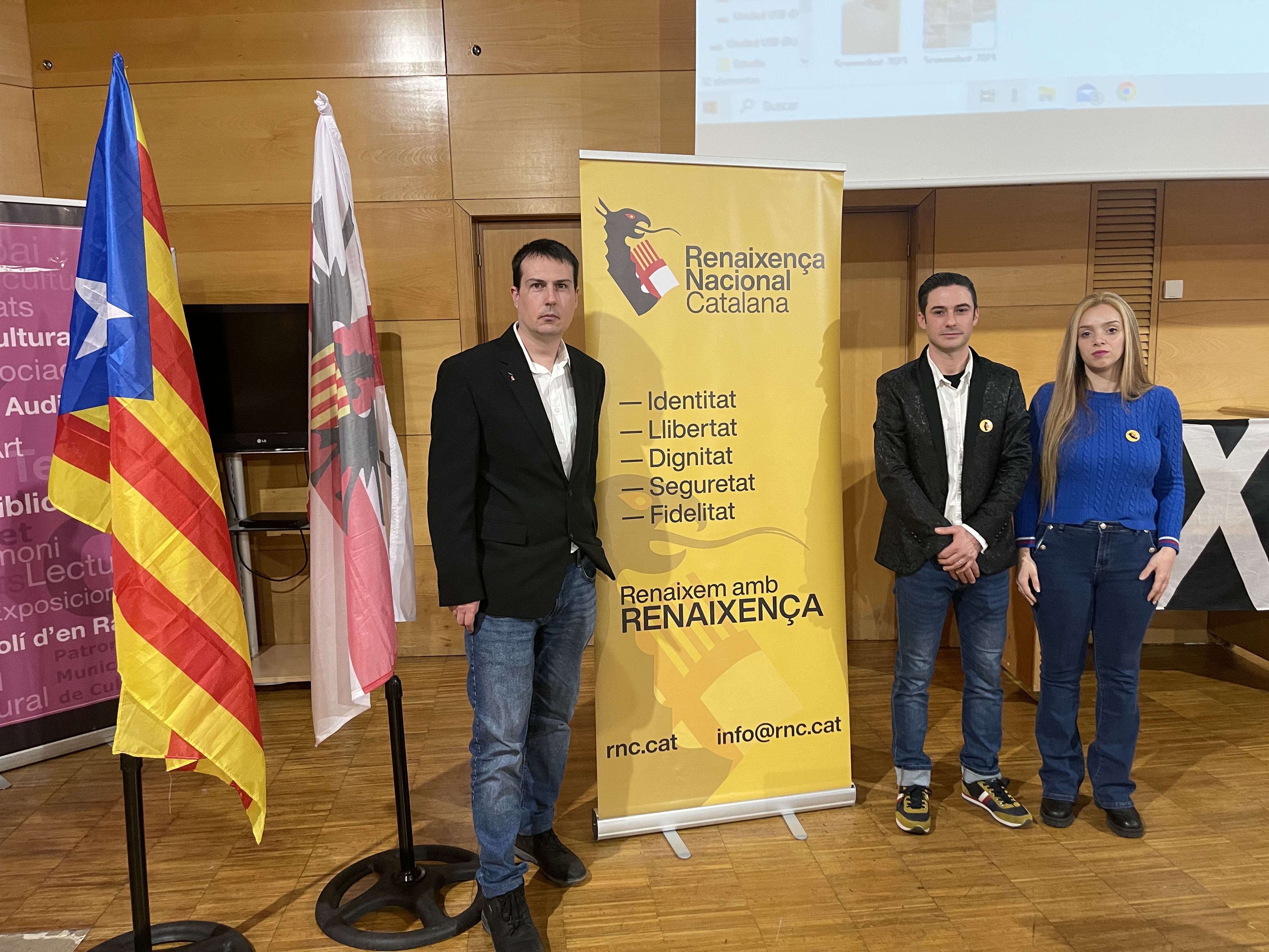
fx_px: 953
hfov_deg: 67.3
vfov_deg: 53.1
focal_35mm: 26
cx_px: 634
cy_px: 476
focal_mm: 5.1
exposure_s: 1/50
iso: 400
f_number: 1.6
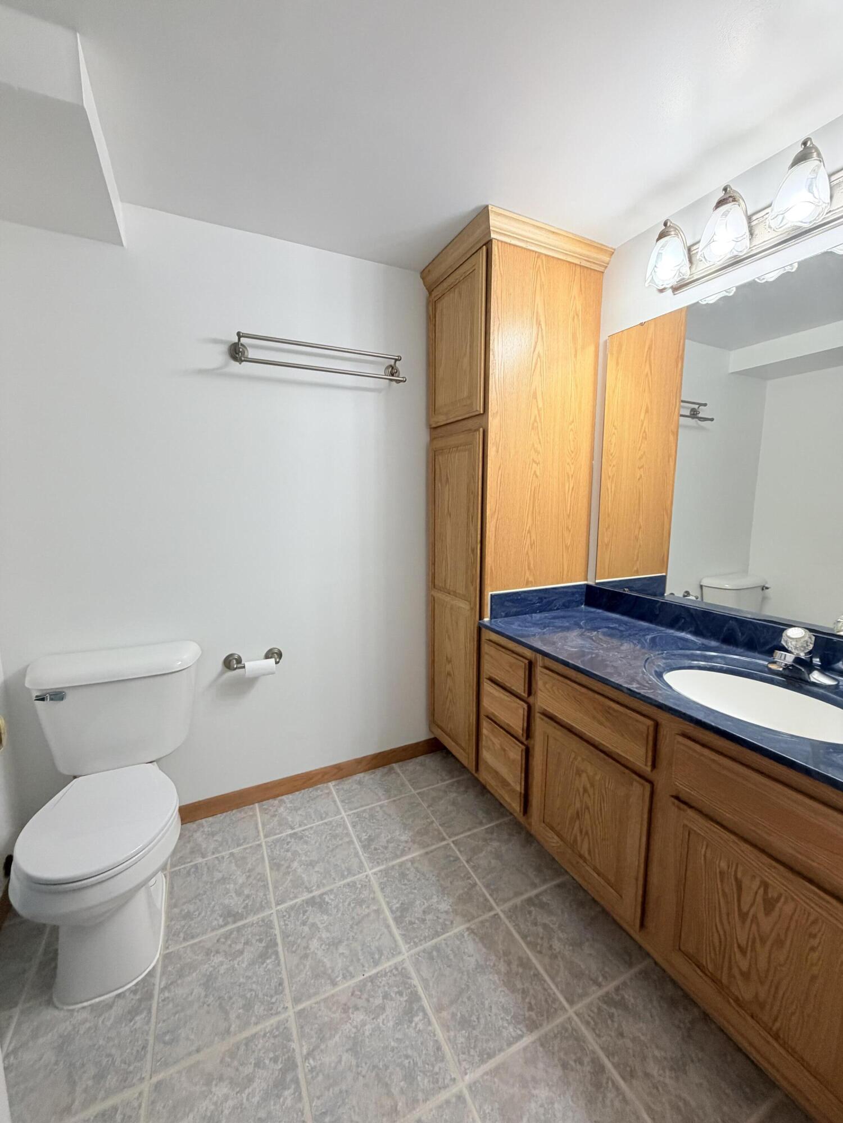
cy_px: 562
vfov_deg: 102.1
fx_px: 455
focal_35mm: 14
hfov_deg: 85.7
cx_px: 422
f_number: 2.2
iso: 200
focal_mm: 2.22
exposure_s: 1/120
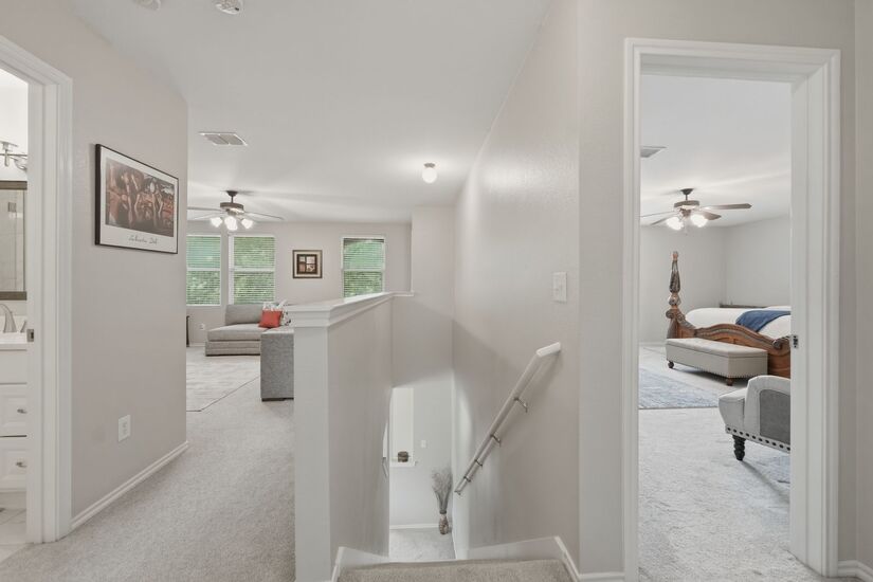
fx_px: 339
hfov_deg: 104.3
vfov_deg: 81.2
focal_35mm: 14
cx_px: 436
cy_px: 291
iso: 1600
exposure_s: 1/60
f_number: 6.3
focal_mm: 14
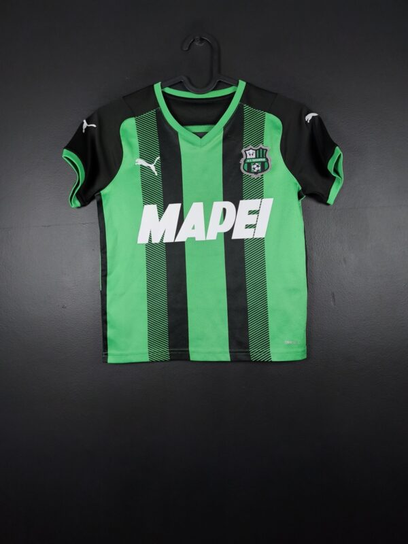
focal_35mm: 23
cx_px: 204
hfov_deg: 58.9
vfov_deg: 73.9
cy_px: 272
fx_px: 361
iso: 400
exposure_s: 1/160
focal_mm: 6.57
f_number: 1.6
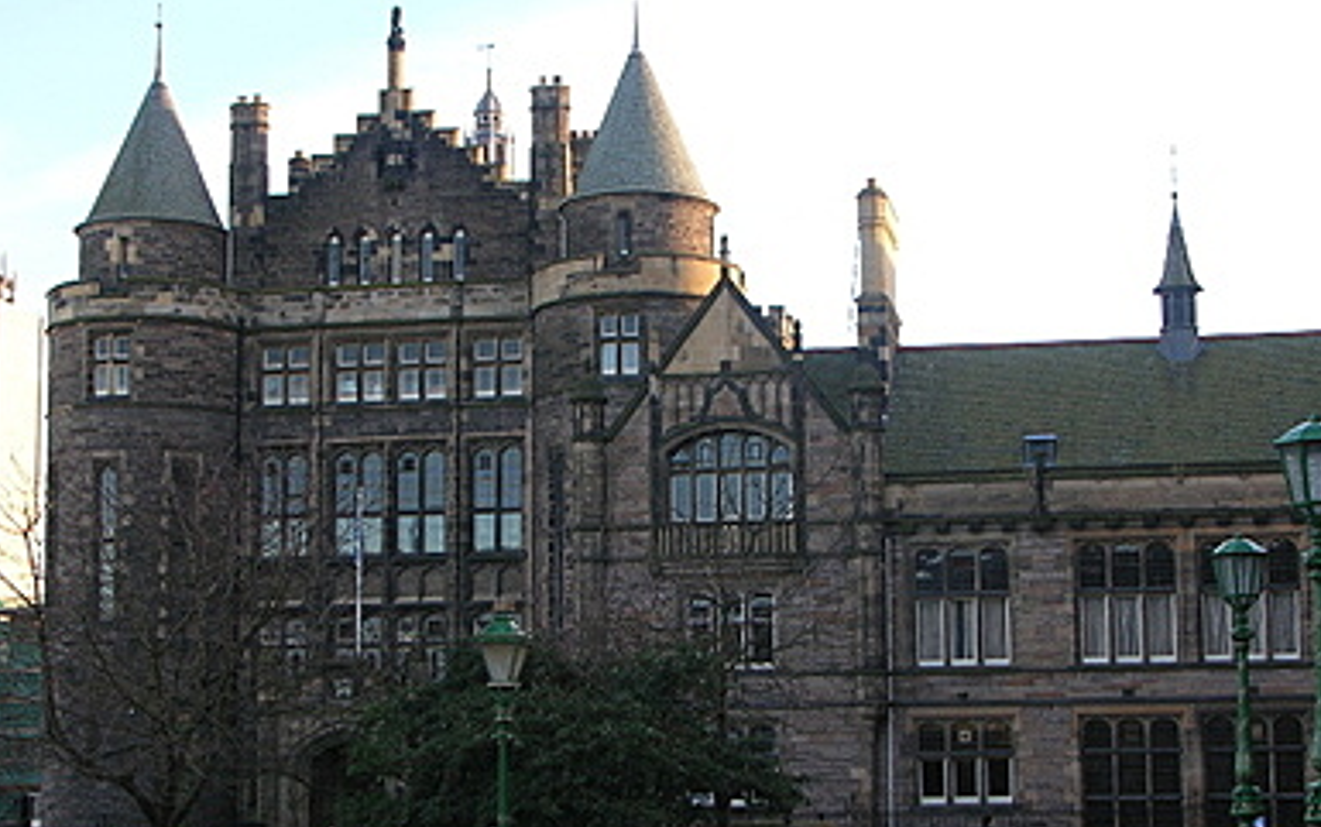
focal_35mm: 69
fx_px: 2485
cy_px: 484
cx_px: 763
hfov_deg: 29.7
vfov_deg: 18.9
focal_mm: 9.1
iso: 50
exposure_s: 1/68.4
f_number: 3.4
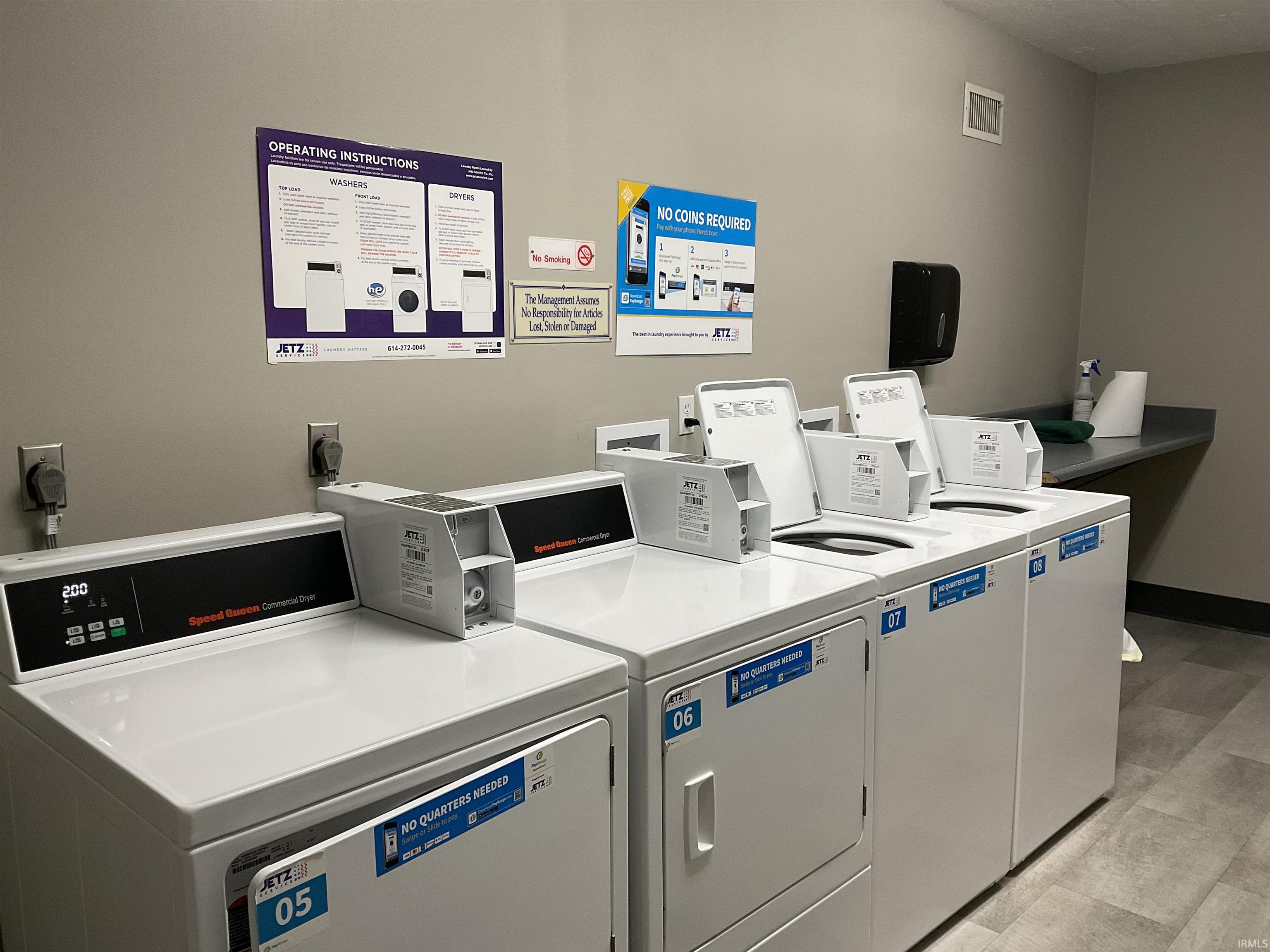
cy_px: 476
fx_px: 1064
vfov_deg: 48.2
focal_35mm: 29
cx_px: 635
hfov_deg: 61.7
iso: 64
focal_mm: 3
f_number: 1.8
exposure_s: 1/60
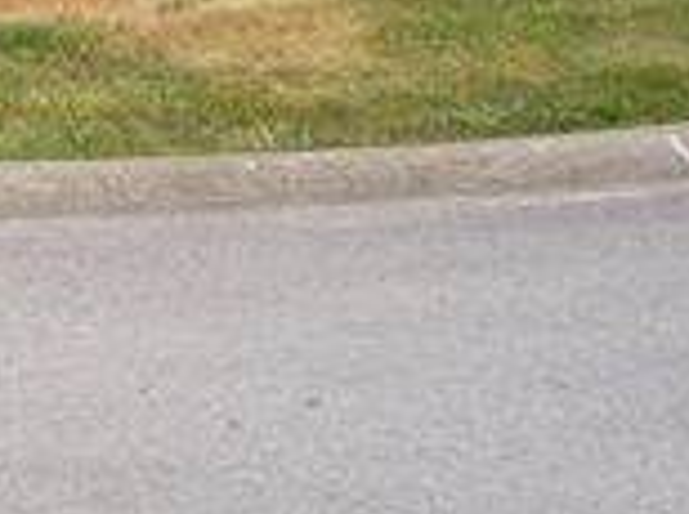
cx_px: -358
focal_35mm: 114
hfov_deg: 15.8
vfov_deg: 12.6
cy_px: -132
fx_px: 2266
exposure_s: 1/1250
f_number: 4.8
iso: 125
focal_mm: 7.54
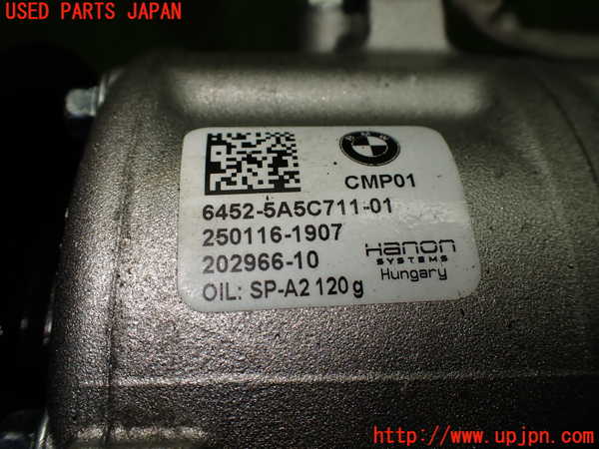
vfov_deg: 46.8
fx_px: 519
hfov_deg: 60.0
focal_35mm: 30
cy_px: 224
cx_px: 300
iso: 100
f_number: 3.2
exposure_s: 1/160
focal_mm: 5.4
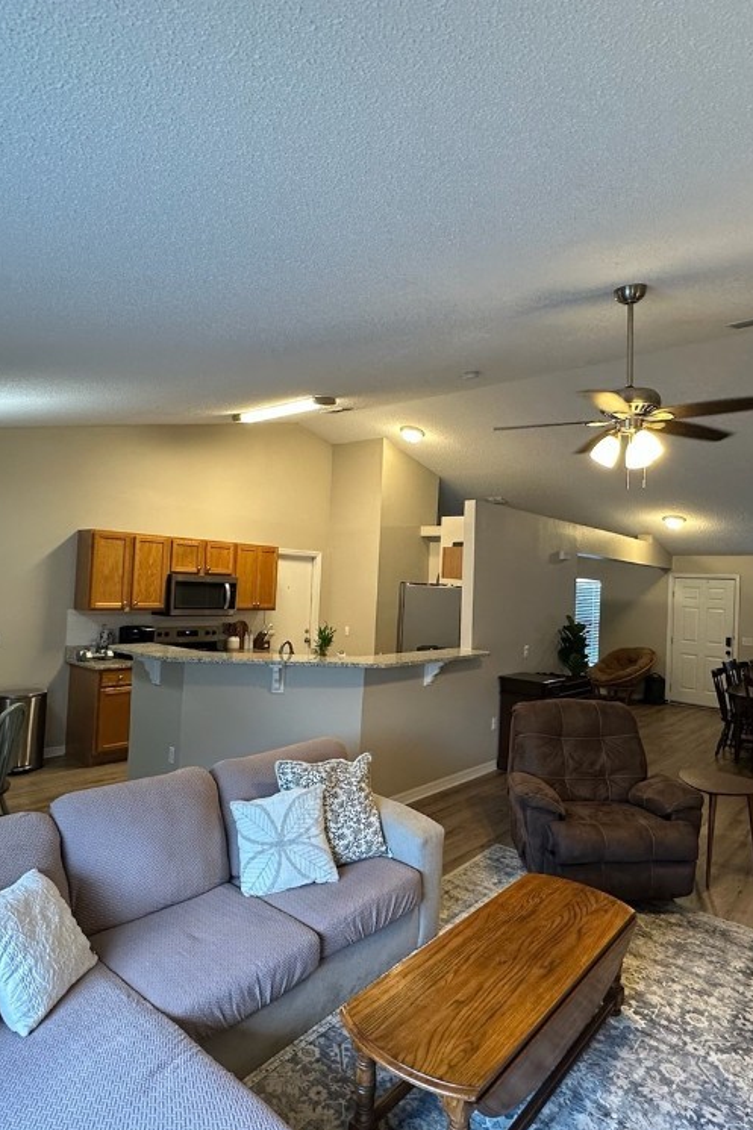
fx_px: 628
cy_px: 571
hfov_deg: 61.6
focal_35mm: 20
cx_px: 430
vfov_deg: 84.0
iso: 200
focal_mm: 2.22
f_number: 2.2
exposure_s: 1/60
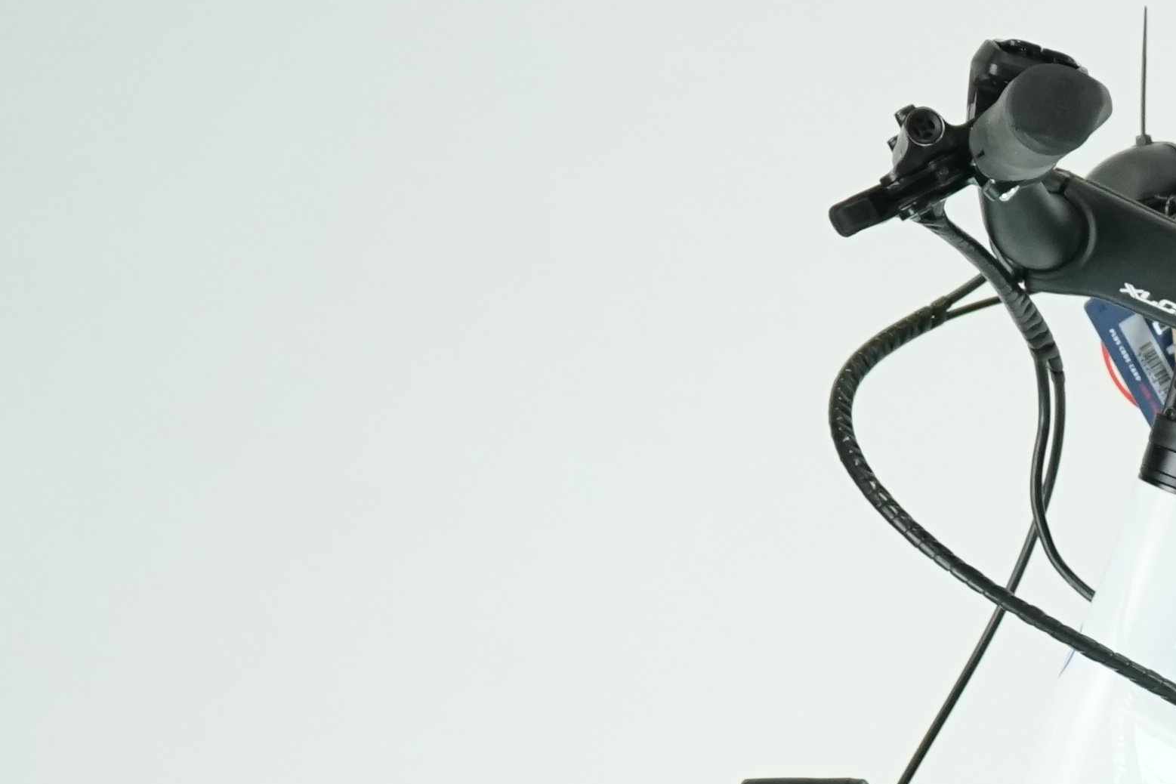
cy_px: 1333
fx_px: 6925
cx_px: 2048
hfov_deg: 9.3
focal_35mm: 212
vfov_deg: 6.4
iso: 1600
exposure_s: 1/200
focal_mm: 55
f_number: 5.6
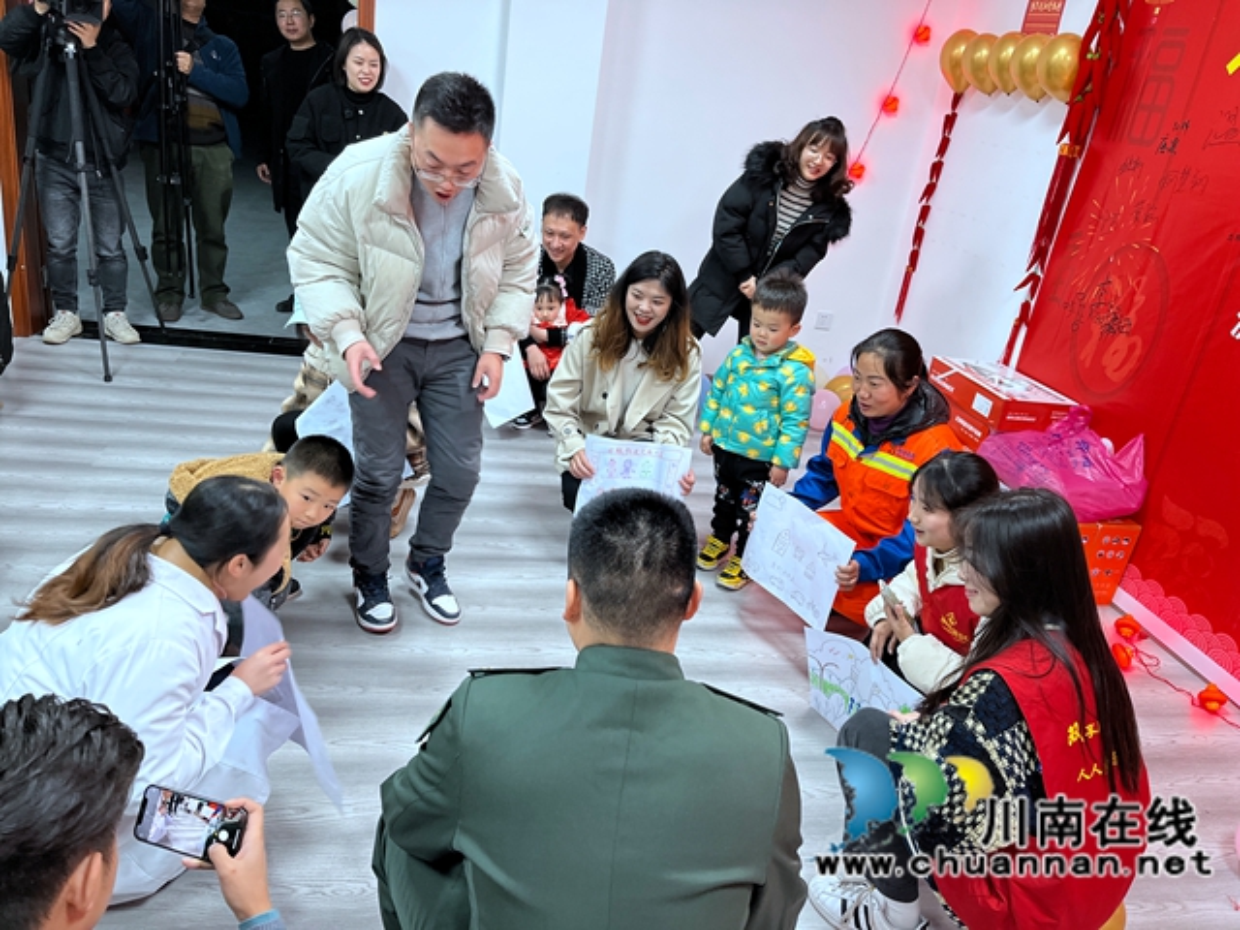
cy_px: 465
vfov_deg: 53.1
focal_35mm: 26
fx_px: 931
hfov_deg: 67.3
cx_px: 620
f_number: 1.6
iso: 160
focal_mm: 5.1
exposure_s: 1/50
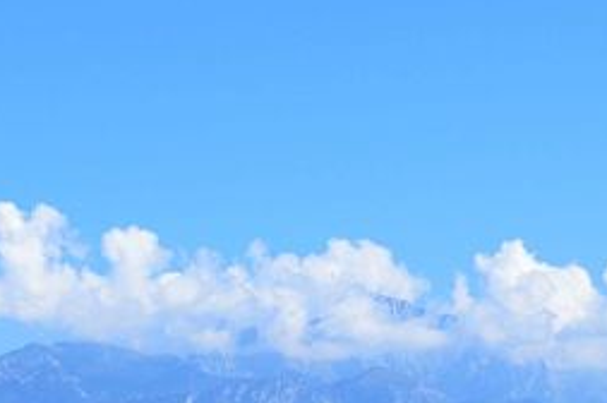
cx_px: 182
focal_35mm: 139
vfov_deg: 9.7
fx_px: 2341
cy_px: 515
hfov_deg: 14.7
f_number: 11
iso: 400
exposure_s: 1/500
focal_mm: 26
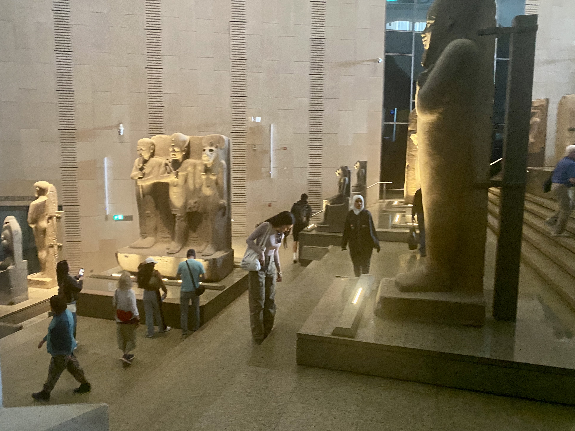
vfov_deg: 51.3
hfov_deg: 65.3
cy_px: 208
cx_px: 277
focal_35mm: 27
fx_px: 448
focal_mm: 4.25
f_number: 1.8
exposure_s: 1/45
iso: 500
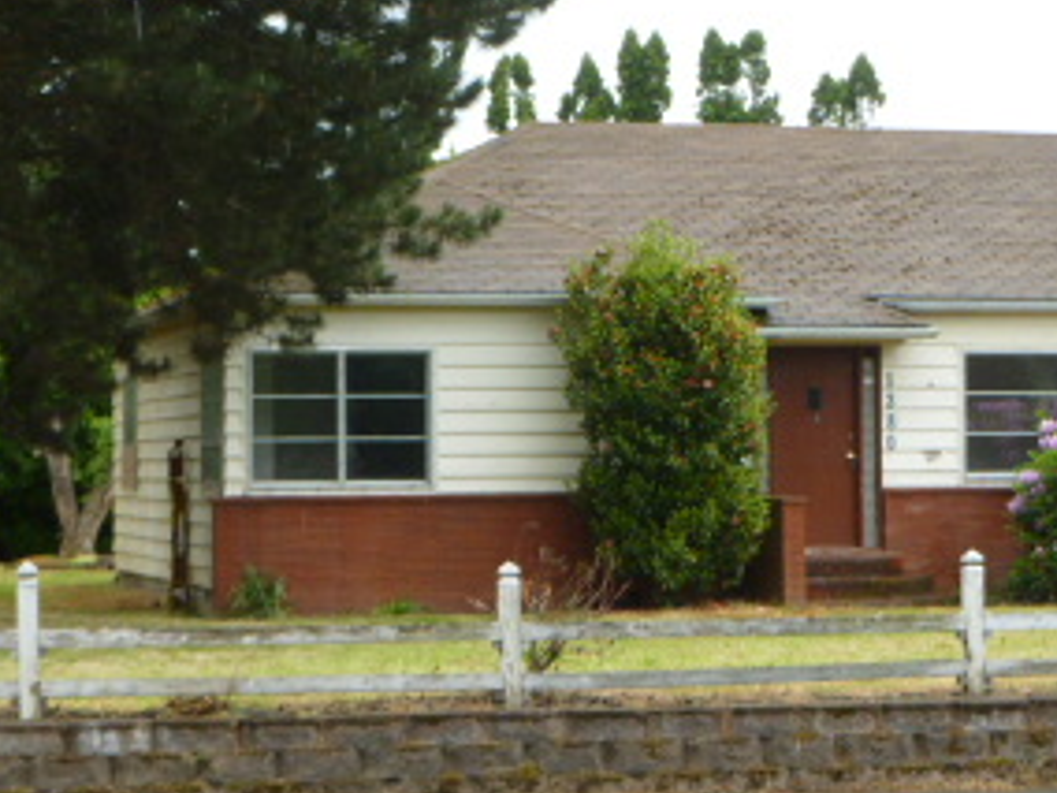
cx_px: 793
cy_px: 428
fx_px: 3237
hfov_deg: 18.4
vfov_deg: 14.0
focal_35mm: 106
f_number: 3.8
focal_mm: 8.4
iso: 100
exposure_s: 1/400
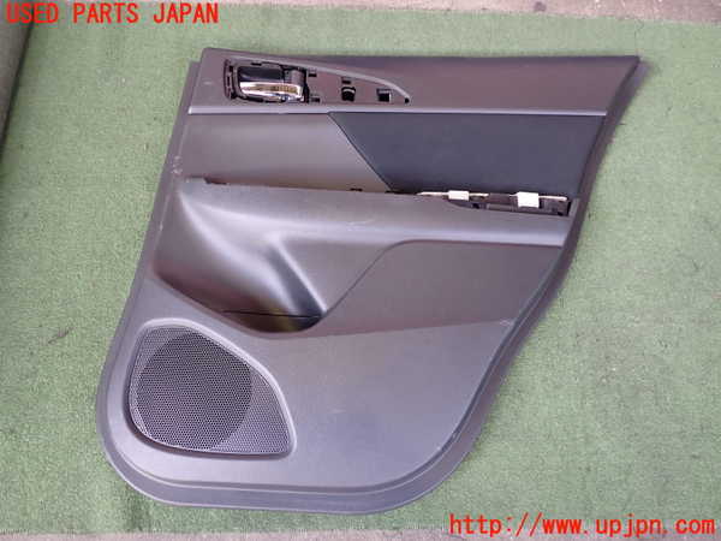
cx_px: 360
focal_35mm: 30
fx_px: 625
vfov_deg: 46.8
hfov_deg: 60.0
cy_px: 270
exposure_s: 1/50
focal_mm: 5.4
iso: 200
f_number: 2.3
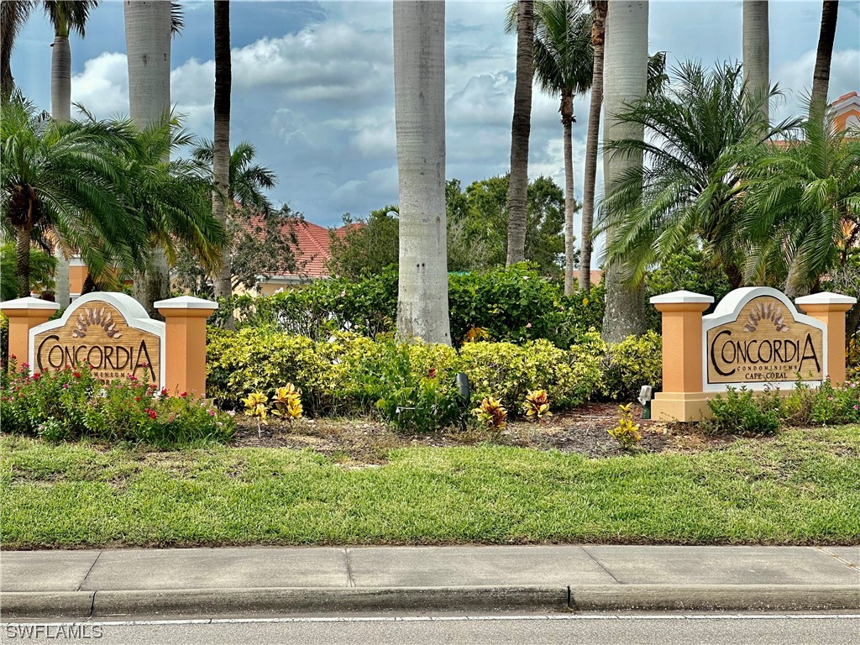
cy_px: 322
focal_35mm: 77
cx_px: 430
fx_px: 1913
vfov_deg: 19.1
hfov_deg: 25.3
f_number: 2.8
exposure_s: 1/935
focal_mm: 9
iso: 32
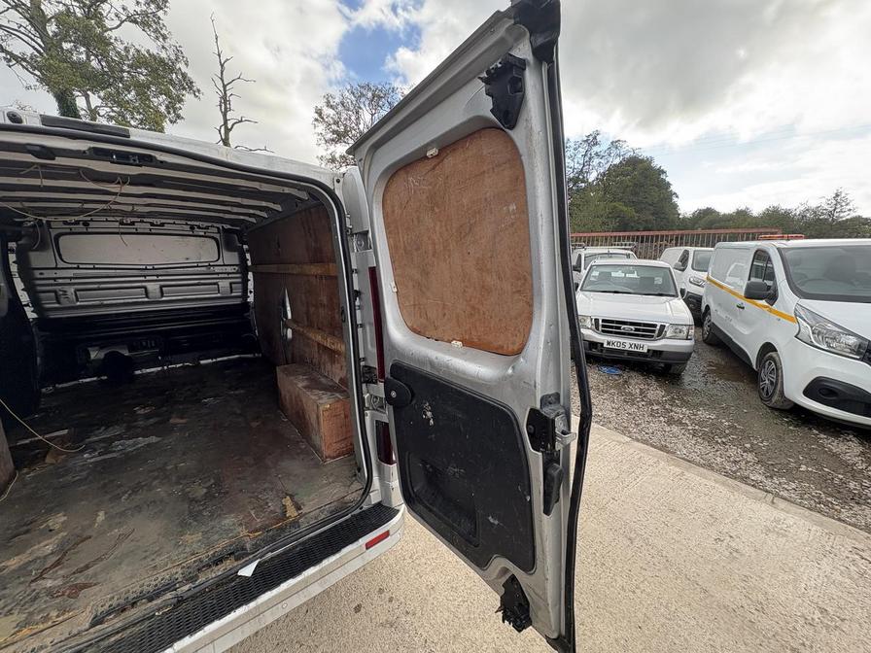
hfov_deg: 102.1
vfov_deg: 85.7
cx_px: 436
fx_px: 352
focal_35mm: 14
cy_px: 326
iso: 40
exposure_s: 1/189
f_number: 2.2
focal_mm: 2.22
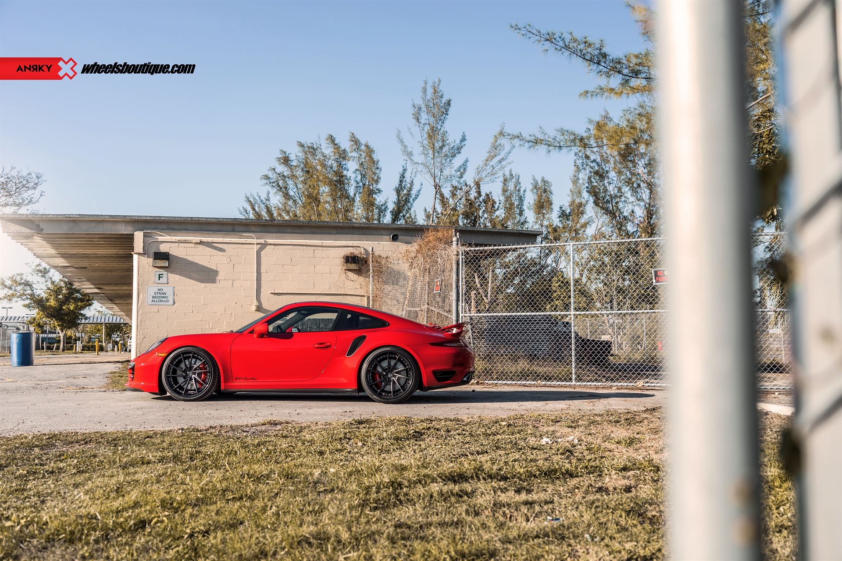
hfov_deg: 54.4
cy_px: 280
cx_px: 421
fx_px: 819
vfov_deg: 37.9
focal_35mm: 35
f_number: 4
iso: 100
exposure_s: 1/250
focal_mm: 35
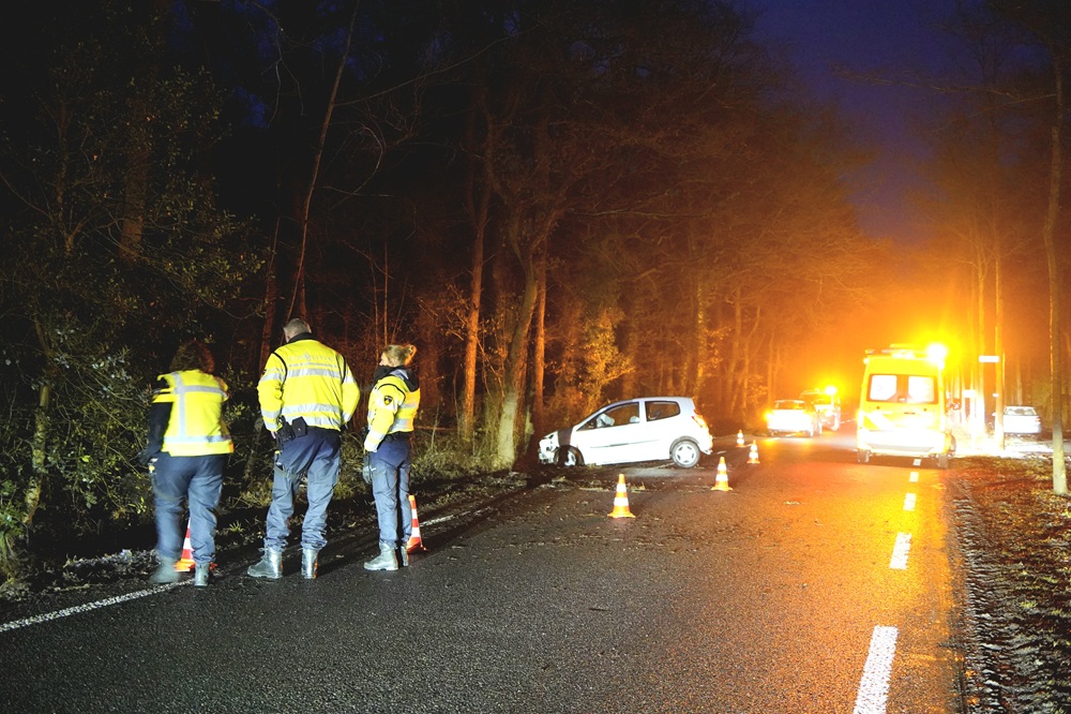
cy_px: 357
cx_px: 536
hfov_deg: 49.6
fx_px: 1160
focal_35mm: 39
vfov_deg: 34.2
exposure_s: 1/15
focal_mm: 39
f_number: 3.2
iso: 12800
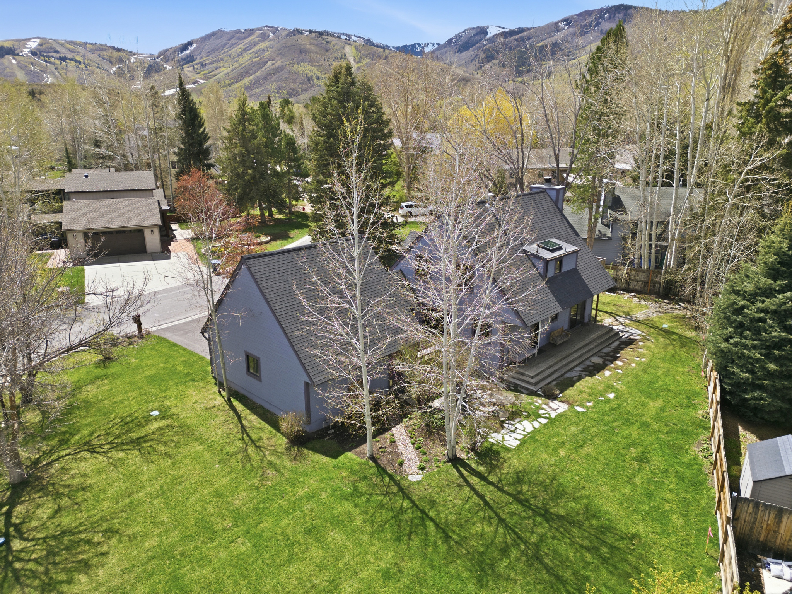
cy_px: 297
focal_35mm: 24
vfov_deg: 56.8
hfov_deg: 71.6
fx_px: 549
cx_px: 396
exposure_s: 1/2500
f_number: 1.7
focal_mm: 6.7
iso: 200
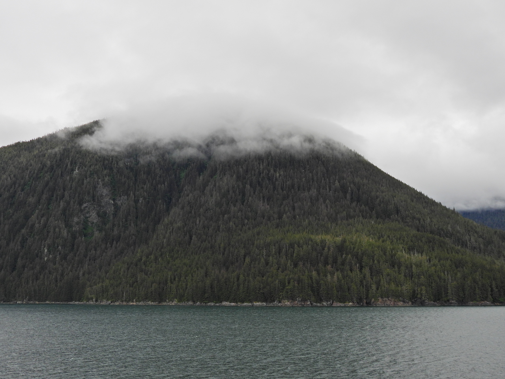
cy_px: 190
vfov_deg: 36.0
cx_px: 252
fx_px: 584
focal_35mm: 40
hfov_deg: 46.8
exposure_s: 1/1250
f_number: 3.2
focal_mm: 7.1
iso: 100
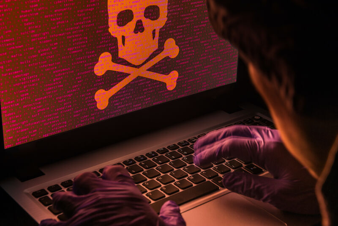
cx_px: 169
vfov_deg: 19.5
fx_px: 657
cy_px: 113
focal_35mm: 70
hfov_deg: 28.8
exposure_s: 20
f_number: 10
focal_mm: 70
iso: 100
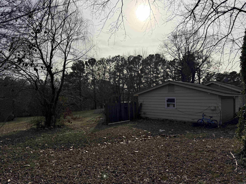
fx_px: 171
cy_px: 92
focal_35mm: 24
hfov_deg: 71.6
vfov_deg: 56.8
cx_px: 123
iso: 125
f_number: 1.78
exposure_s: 1/14286
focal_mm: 6.76
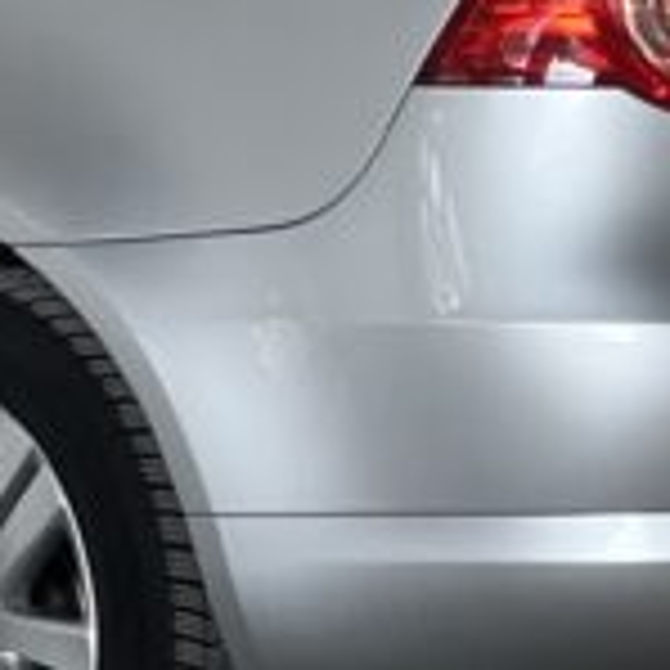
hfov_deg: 4.8
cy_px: -351
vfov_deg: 4.8
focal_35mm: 366
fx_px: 8015
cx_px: 103
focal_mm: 9
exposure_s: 1/78
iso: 250
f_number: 2.8
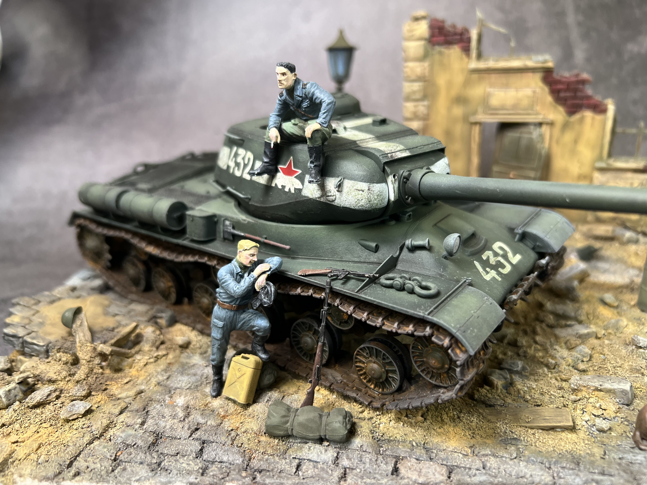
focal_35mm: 26
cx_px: 324
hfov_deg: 67.3
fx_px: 486
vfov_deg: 53.1
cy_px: 242
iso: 125
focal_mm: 5.7
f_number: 1.5
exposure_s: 1/121
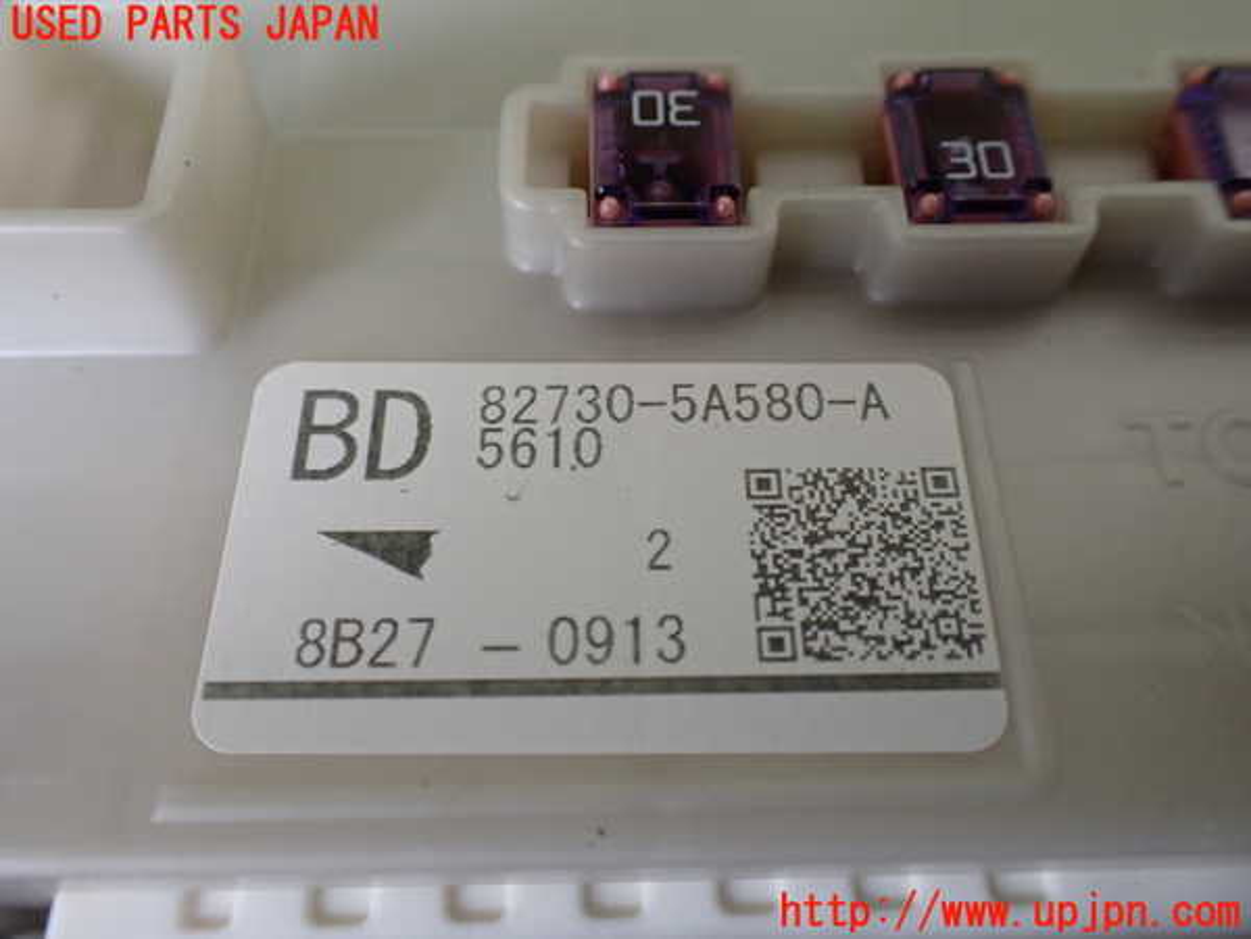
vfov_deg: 46.8
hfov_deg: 60.0
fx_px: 1084
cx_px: 626
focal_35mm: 30
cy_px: 470
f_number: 2.3
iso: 320
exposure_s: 1/125
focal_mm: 5.4
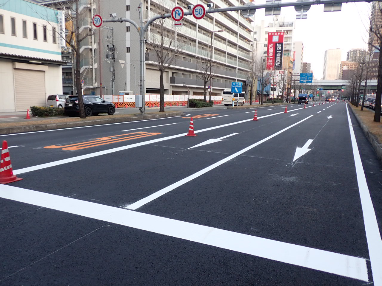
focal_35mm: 30
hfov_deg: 60.0
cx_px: 191
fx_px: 331
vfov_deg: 46.8
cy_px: 143
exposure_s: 1/125
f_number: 2.3
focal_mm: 5.4
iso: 200
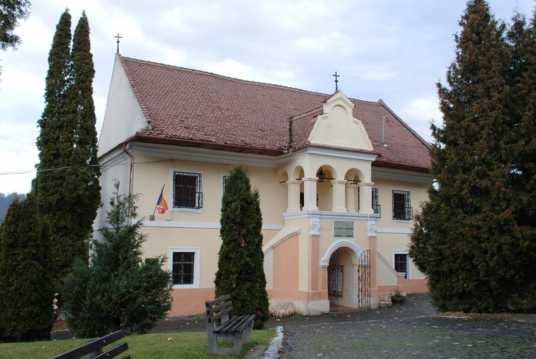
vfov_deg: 37.0
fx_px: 537
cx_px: 268
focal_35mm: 36
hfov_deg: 53.1
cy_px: 180
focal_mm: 24
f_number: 8
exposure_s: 1/60
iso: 200
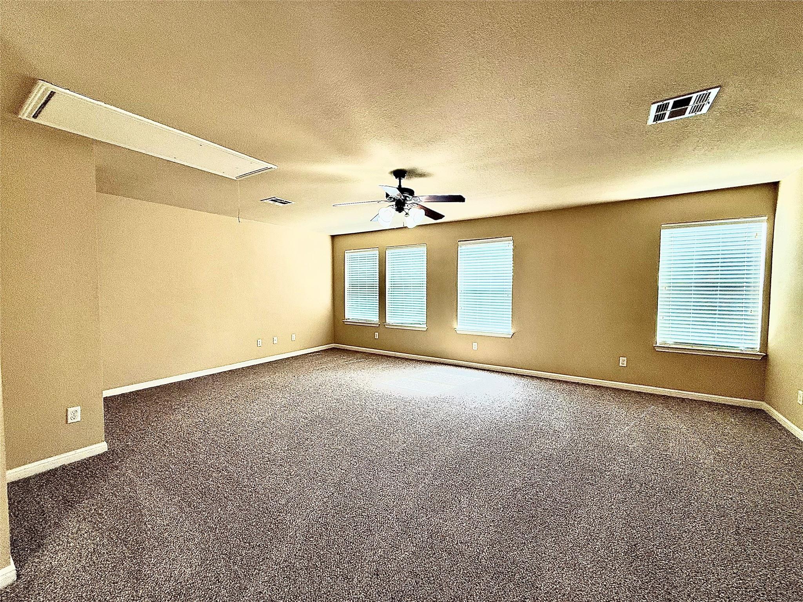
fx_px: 325
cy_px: 301
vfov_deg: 85.7
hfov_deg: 102.1
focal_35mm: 14
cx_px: 402
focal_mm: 2.22
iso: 125
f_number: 2.2
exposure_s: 1/120
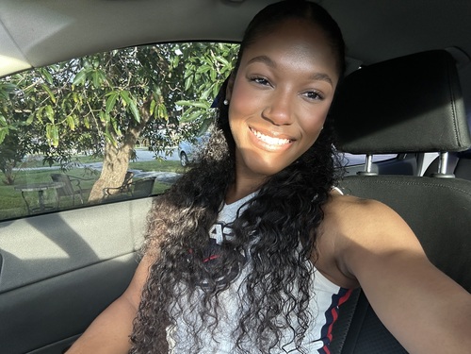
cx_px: 236
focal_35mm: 23
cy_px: 177
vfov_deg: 58.9
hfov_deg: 73.9
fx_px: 313
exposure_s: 1/60
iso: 100
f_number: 1.9
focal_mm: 2.69
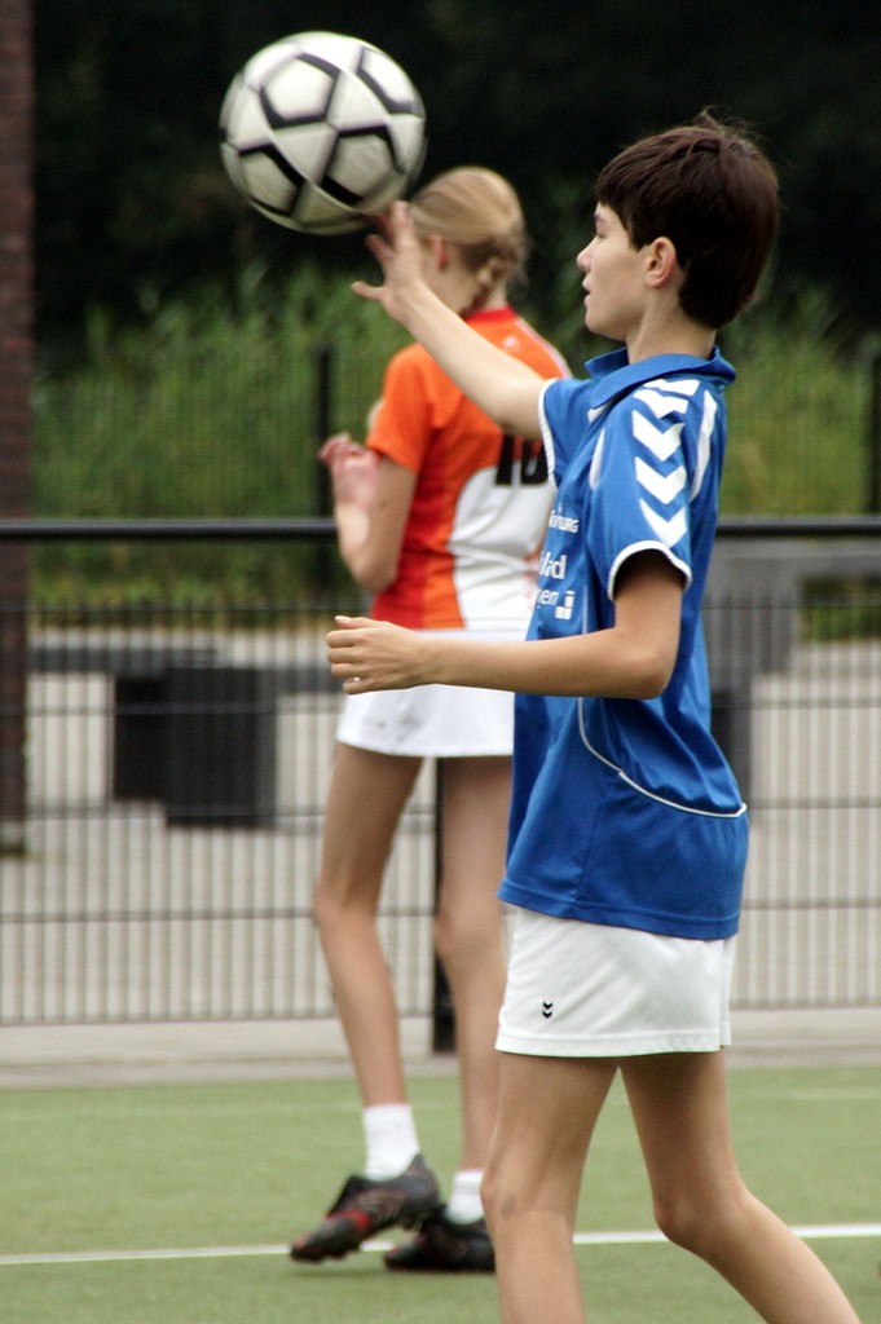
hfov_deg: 3.7
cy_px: 662
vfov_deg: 5.5
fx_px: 13788
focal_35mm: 375
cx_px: 440
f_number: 8
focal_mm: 250
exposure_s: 1/250
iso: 640
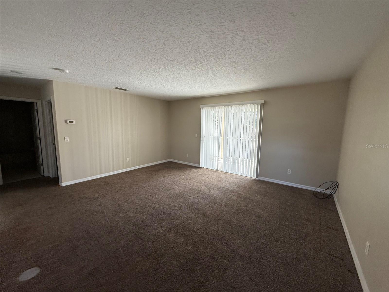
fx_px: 157
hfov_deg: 102.1
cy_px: 146
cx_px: 194
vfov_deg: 85.7
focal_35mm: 14
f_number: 2.2
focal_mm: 2.22
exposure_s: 1/99
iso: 125
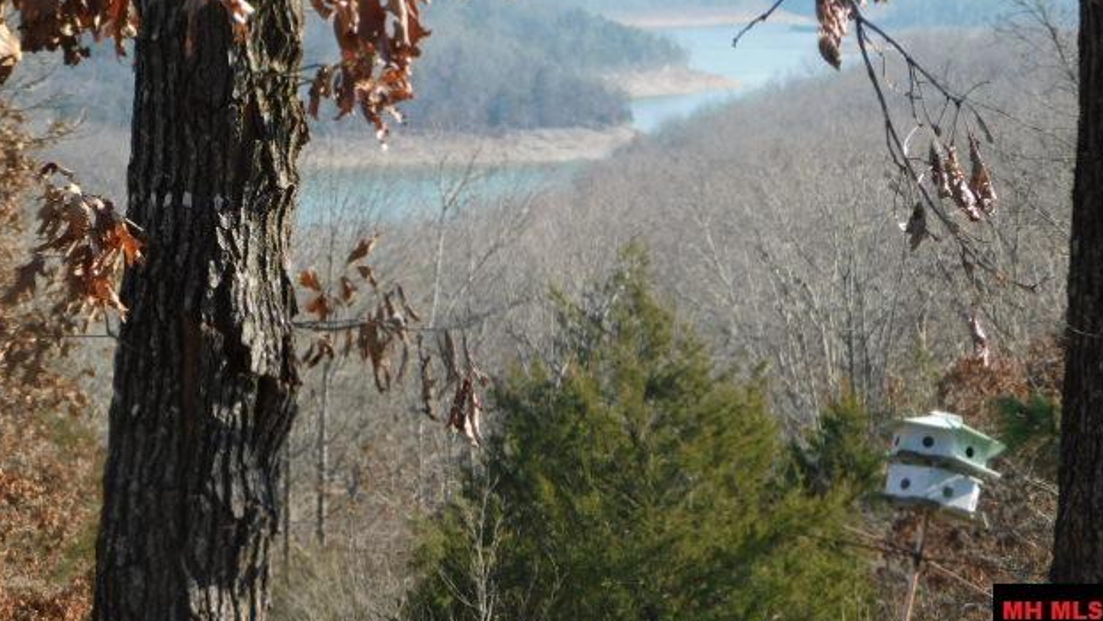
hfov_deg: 13.0
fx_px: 4855
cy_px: 208
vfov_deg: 7.3
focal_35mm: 166
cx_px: 544
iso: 125
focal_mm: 26.3
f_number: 5.1
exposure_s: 1/250
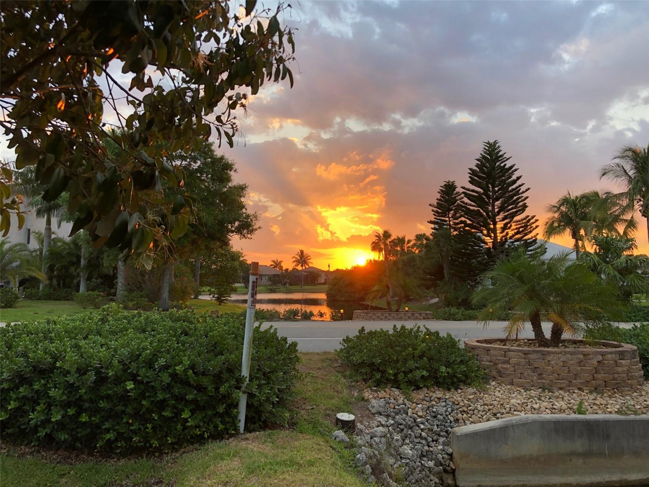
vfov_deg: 49.7
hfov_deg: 63.4
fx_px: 525
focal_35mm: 28
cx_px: 324
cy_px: 244
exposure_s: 1/120
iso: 25
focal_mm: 3.99
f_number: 1.8
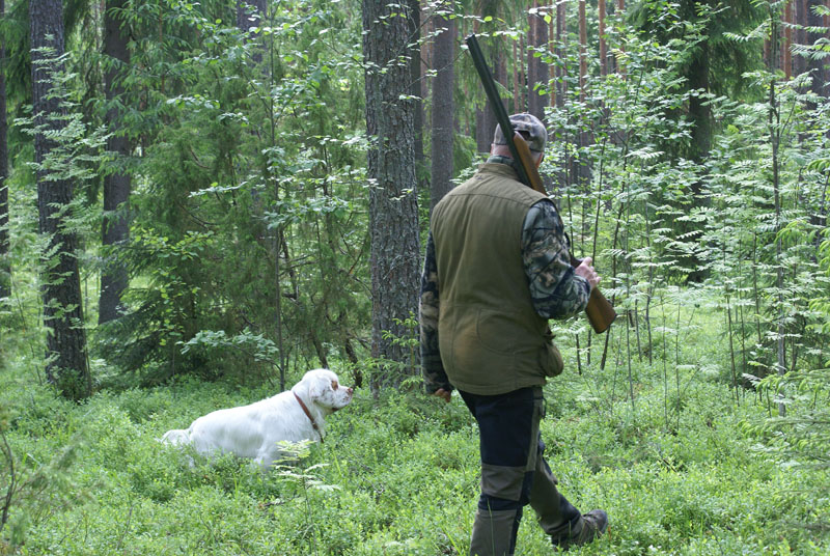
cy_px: 278
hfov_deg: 29.8
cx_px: 415
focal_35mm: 68
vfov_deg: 20.2
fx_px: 1559
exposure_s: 1/80
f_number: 5.6
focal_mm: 45
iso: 250
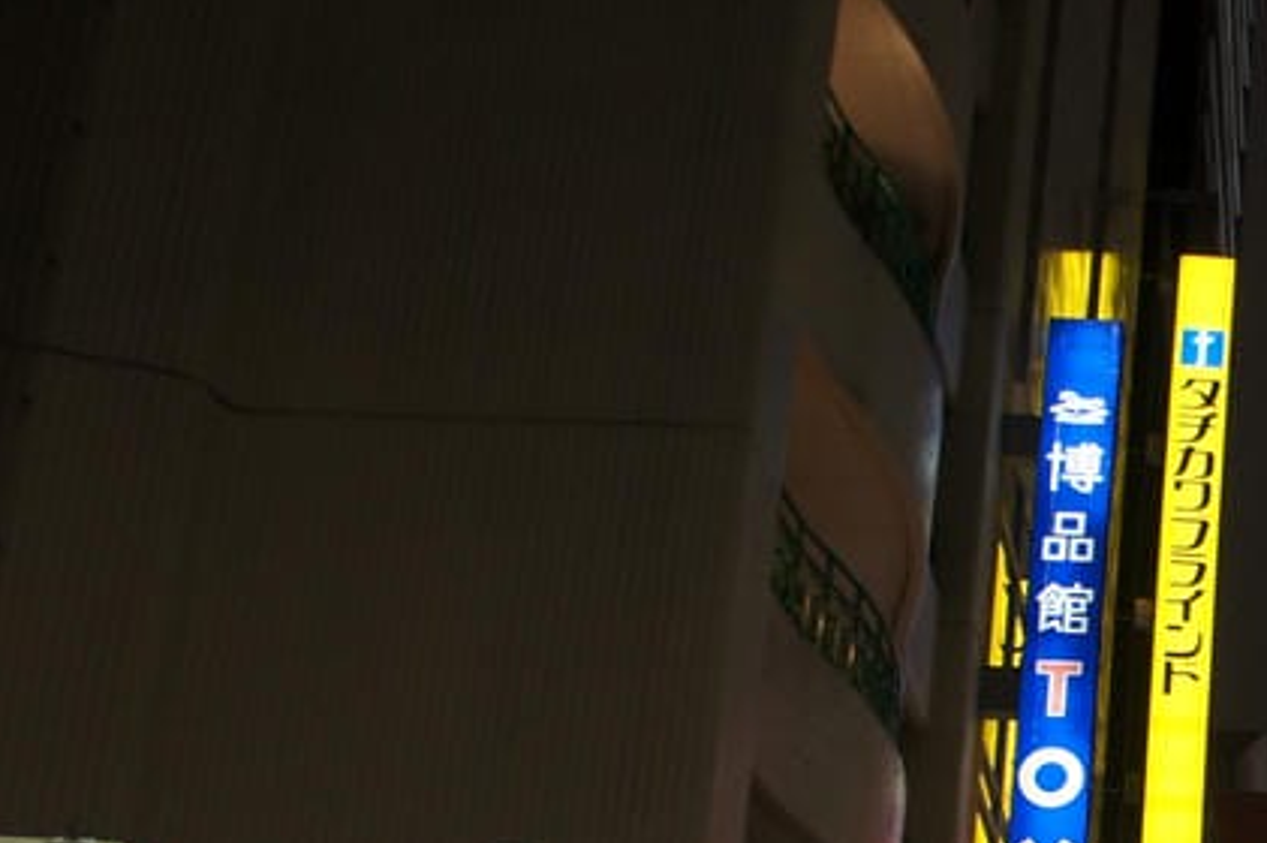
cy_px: 1125
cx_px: 1797
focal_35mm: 77
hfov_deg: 22.5
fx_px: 2708
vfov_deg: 16.6
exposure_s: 1/30
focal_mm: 18
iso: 640
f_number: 3.5
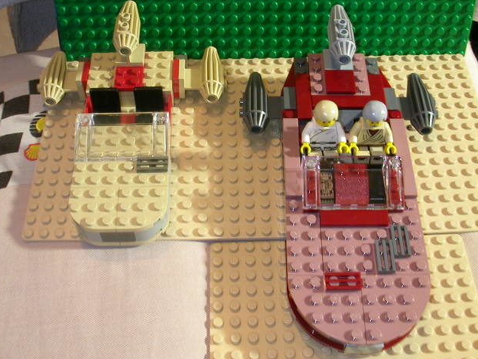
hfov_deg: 42.9
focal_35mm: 44
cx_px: 235
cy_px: 178
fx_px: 608
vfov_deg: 32.9
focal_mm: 6.6
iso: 200
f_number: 4.8
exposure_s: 1/2
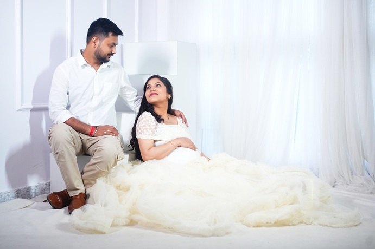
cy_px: 124
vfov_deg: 27.0
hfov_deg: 39.6
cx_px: 188
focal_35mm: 50
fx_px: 521
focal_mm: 50
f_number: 2.8
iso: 2500
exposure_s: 1/80
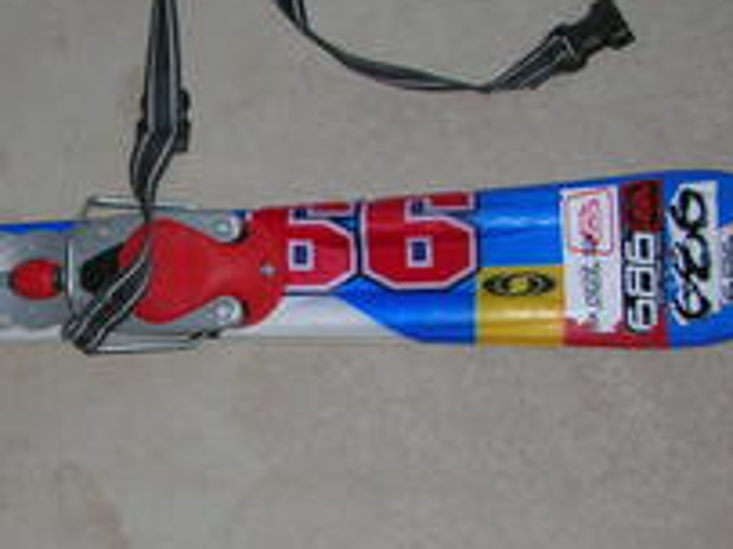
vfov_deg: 21.3
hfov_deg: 27.4
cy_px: 289
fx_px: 1460
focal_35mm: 69
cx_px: 116
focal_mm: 5.8
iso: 50
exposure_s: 1/60.1
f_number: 2.8
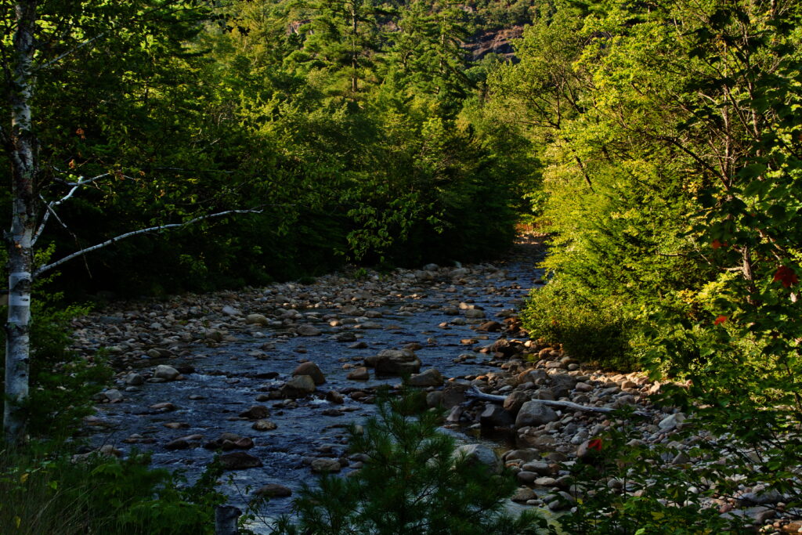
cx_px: 401
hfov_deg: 30.5
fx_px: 1470
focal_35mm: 66
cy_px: 268
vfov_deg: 20.6
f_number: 7.1
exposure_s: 1/200
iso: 320
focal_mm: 44
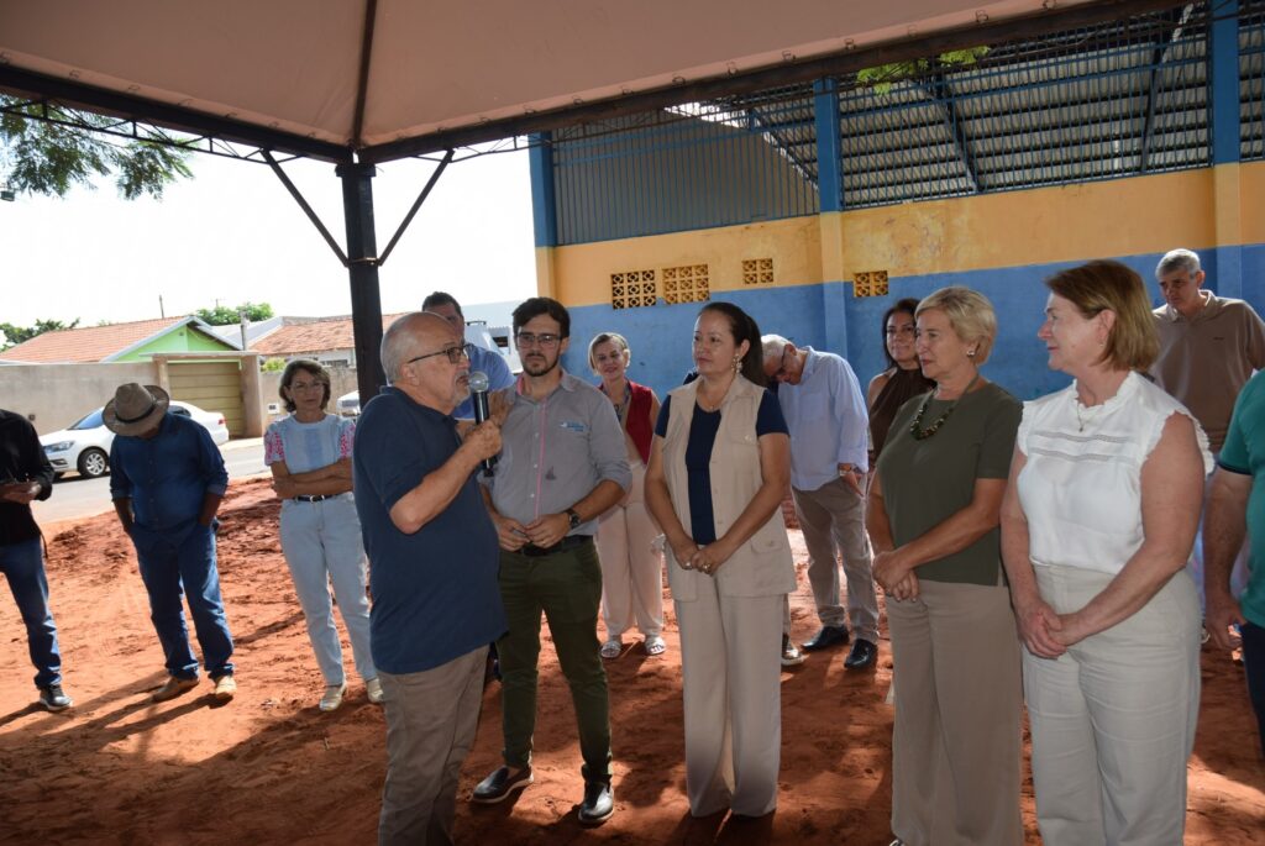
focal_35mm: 27
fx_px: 950
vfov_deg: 48.0
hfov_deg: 67.3
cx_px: 632
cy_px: 423
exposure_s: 1/125
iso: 110
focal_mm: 18
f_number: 5.6
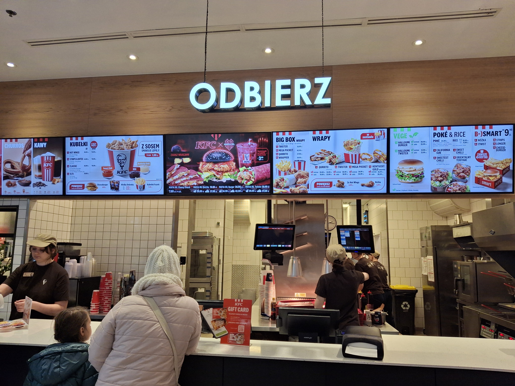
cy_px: 193
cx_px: 258
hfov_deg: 69.4
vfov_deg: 54.9
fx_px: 372
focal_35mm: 25
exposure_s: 1/100
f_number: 1.8
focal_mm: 4.69
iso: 40
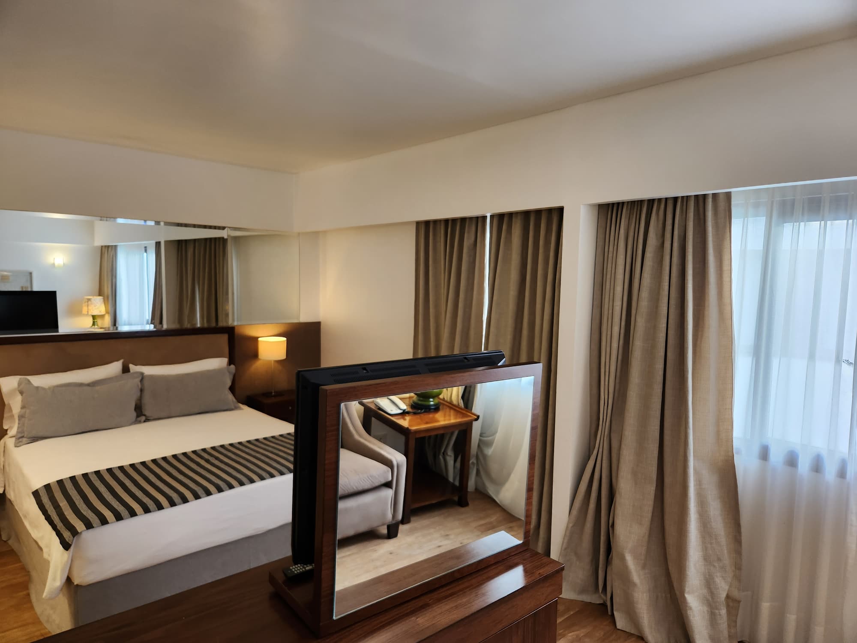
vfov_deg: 58.9
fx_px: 569
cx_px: 428
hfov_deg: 73.9
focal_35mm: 23
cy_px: 322
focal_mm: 5.4
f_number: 1.8
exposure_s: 1/100
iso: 125
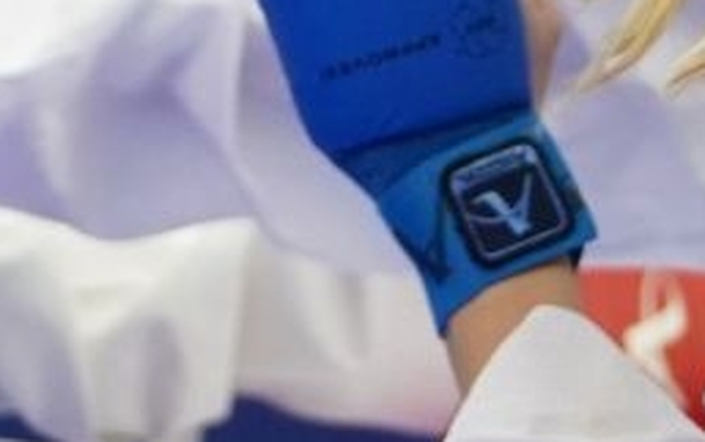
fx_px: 24821
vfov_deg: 1.0
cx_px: 436
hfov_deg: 1.6
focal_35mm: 1291
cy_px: -206
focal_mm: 181
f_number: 2.8
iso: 2500
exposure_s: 1/1000
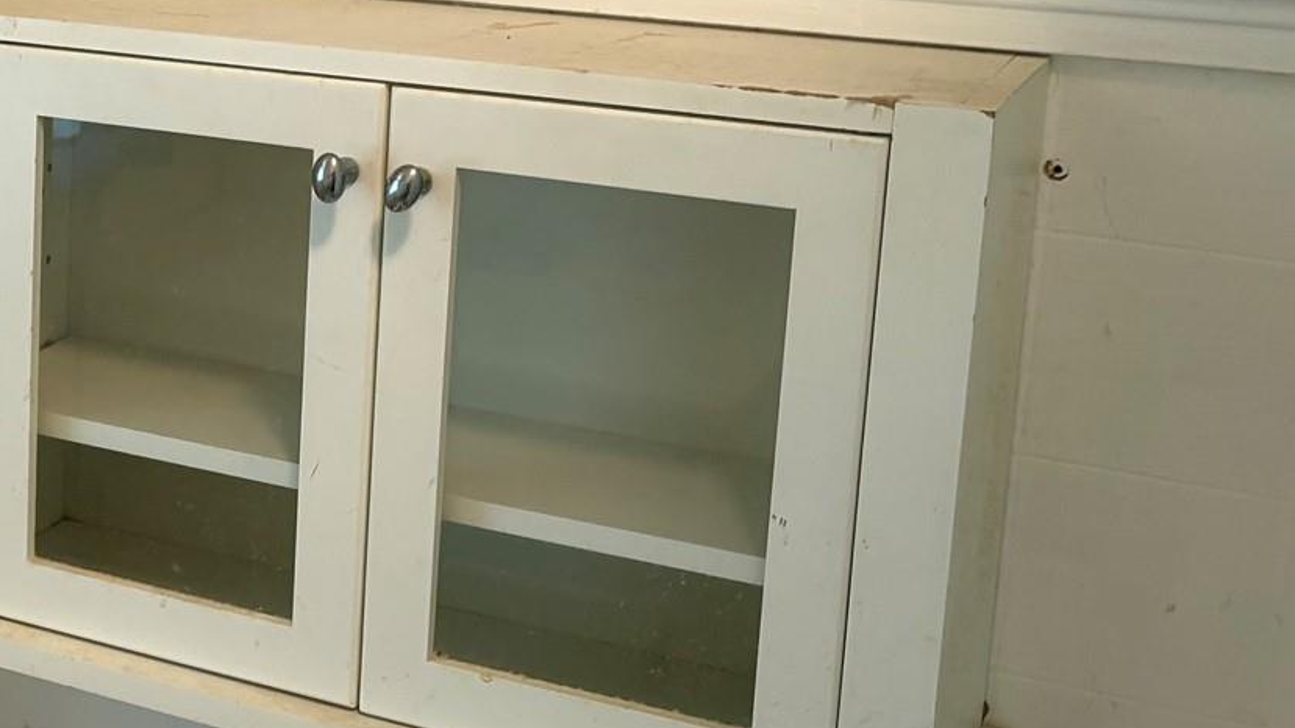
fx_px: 2403
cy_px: 89
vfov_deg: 17.0
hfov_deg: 26.8
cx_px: -253
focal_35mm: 70
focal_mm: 5.96
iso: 125
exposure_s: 1/60
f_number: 1.6
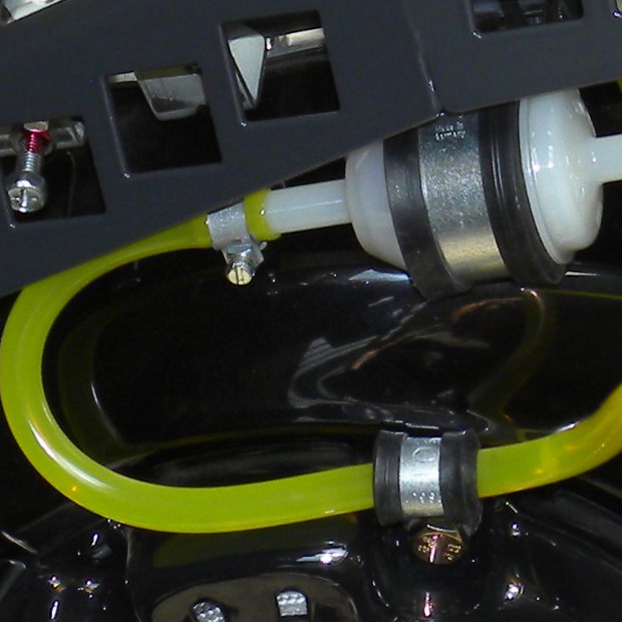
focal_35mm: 307
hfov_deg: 5.7
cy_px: -250
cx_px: 665
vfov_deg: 5.7
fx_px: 6241
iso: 64
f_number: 4
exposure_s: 1/97.4
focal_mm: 11.8
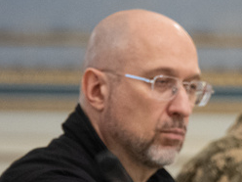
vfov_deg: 2.6
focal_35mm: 576
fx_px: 4027
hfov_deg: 3.4
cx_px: -9
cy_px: 253
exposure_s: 1/250
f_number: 4
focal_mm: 145
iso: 3200
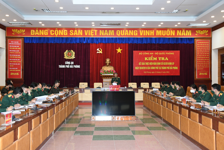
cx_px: 112
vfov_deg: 34.2
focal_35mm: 39
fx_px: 243
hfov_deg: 49.6
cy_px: 75
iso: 2500
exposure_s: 1/200
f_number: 5.6
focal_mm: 26
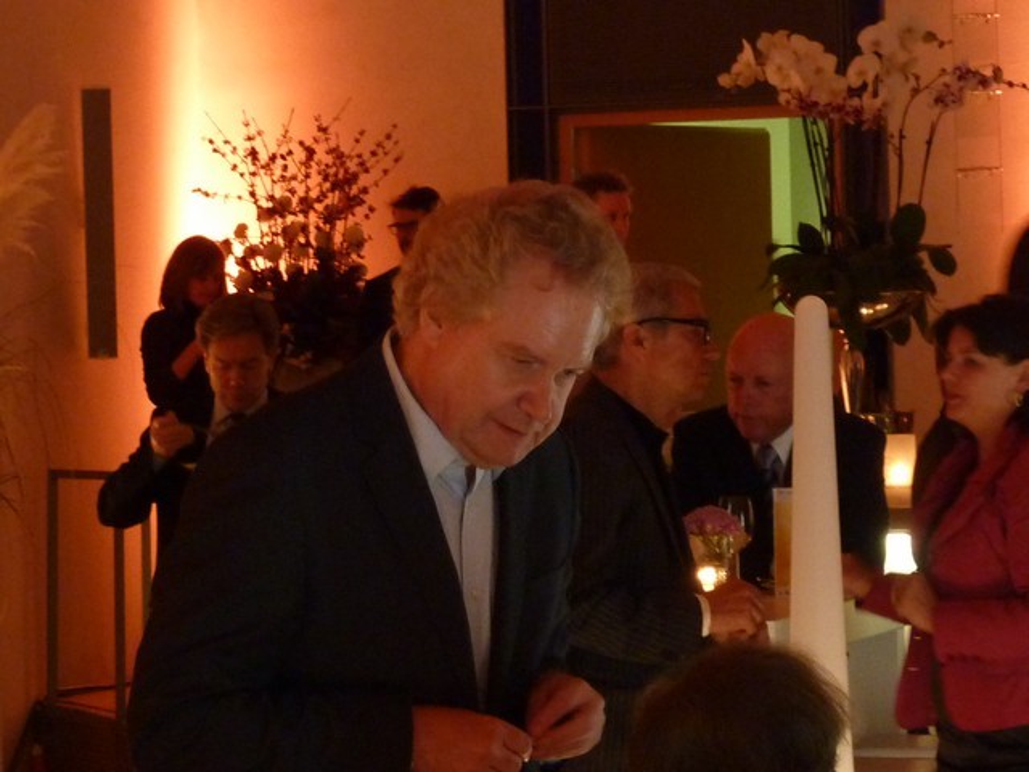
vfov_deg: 10.6
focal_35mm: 140
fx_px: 4162
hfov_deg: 14.1
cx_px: 514
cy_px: 386
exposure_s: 1/8
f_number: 4.2
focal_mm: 12.8
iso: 400
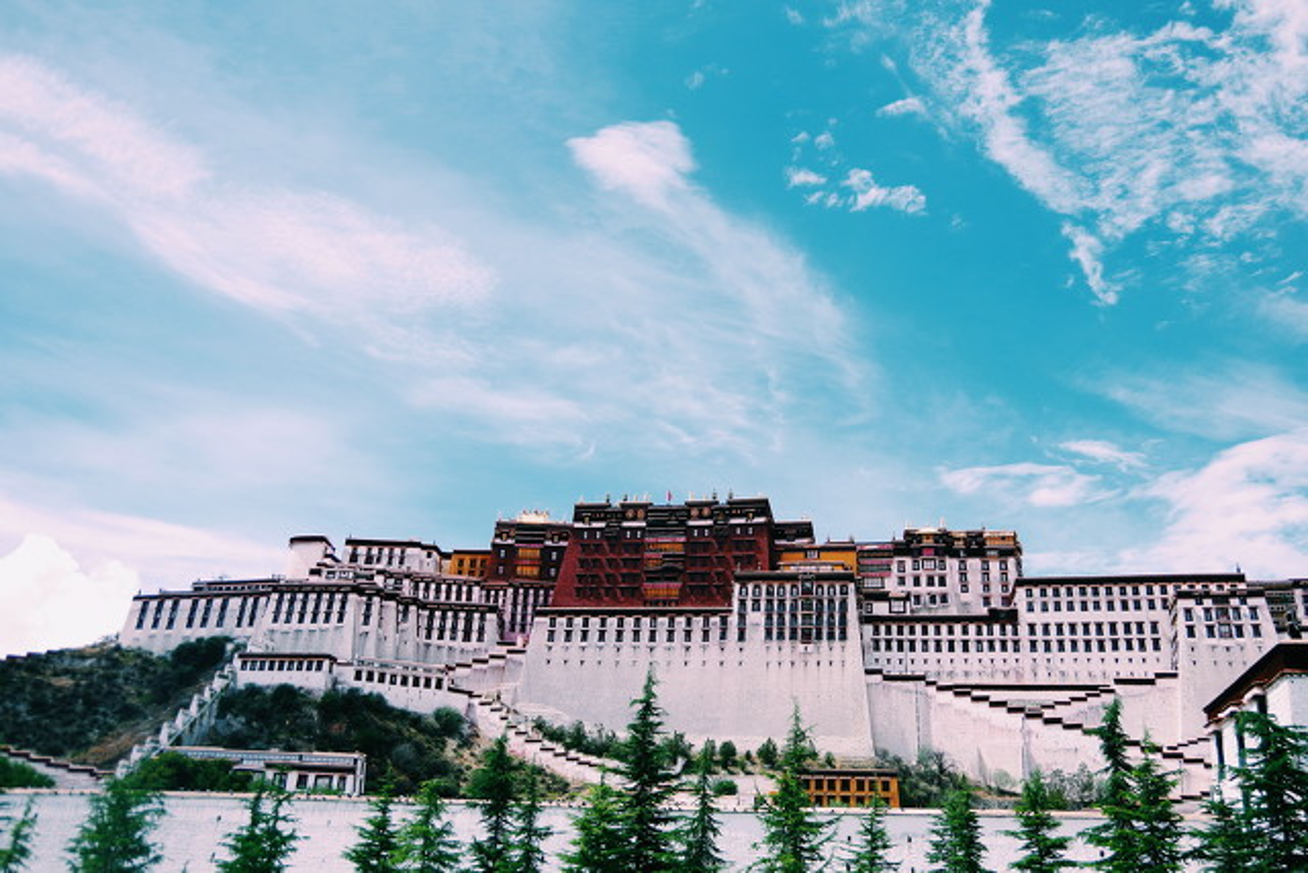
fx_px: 1145
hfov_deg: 59.5
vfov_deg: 41.7
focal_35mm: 32
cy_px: 436
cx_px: 654
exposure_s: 1/500
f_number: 5
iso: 100
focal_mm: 21
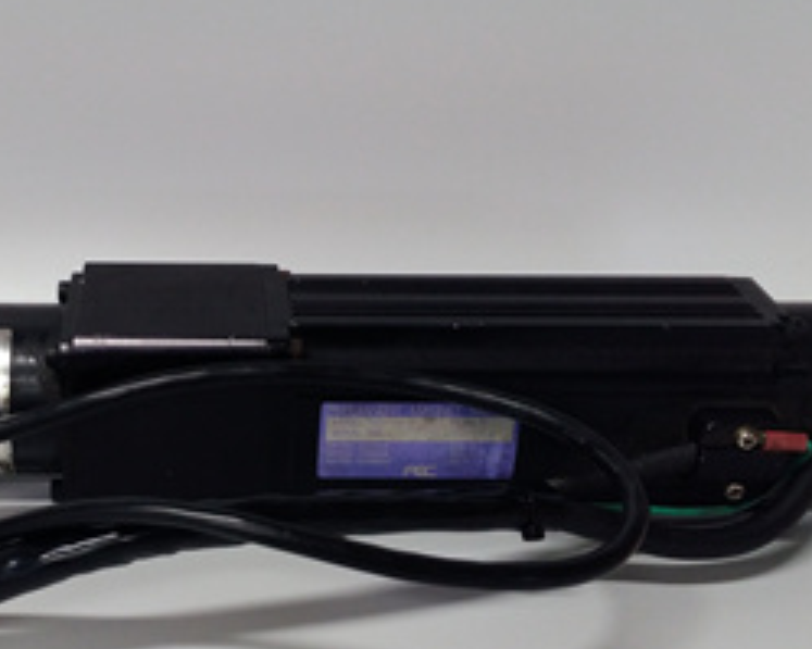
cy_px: 370
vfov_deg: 28.6
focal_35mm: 53
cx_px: 209
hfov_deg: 34.7
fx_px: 1273
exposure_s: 1/33
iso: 199
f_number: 2
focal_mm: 3.79
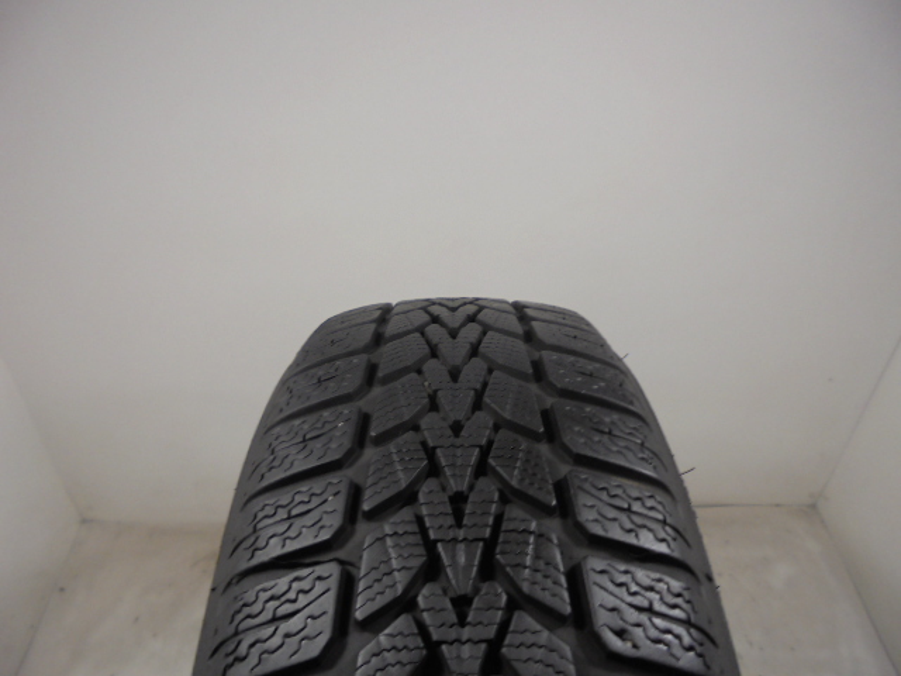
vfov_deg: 53.1
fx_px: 677
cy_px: 338
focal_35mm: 26
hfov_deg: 67.3
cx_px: 450
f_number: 3.5
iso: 100
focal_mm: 4.6
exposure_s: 1/30
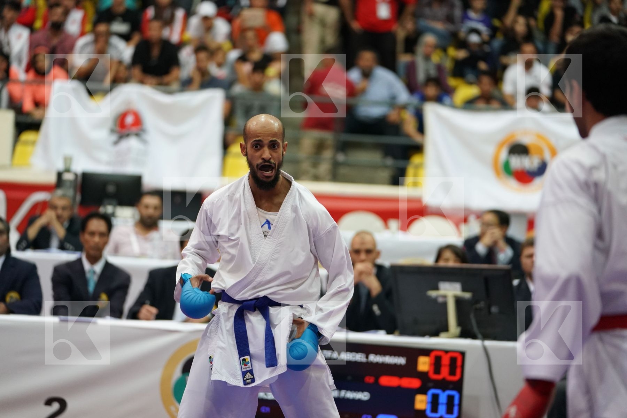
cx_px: 314
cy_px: 209
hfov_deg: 14.1
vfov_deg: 9.4
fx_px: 2543
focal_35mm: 146
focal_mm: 146
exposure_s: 1/1000
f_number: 2.8
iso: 3200
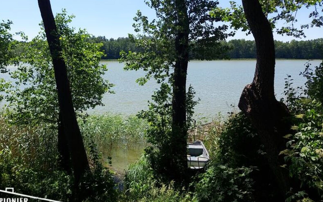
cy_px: 86
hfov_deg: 60.7
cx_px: 127
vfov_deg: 40.5
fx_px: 273
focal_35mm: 31
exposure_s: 1/1250
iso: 40
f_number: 1.8
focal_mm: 5.23
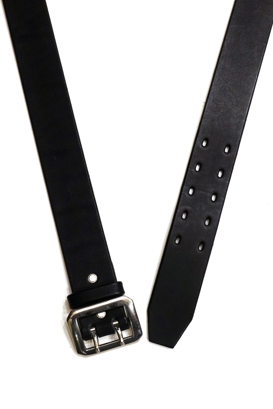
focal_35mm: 53
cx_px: 136
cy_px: 204
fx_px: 603
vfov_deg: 37.5
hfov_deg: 25.5
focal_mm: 19.48
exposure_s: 1/60
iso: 2500
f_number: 6.3
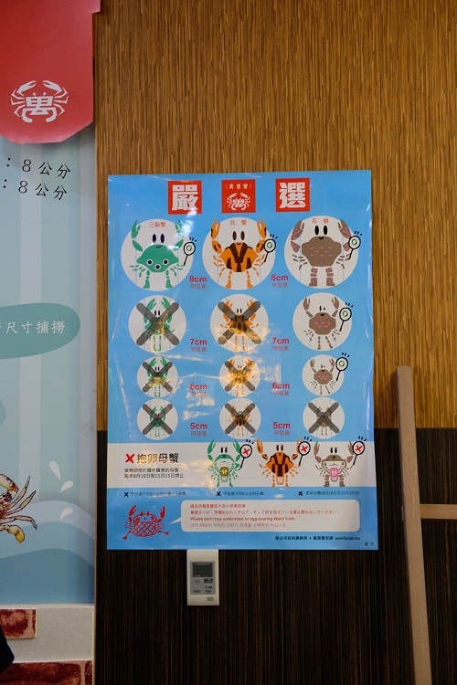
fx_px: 990
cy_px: 342
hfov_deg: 26.0
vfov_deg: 38.2
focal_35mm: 52
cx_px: 228
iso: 800
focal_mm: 52
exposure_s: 1/80
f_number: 4
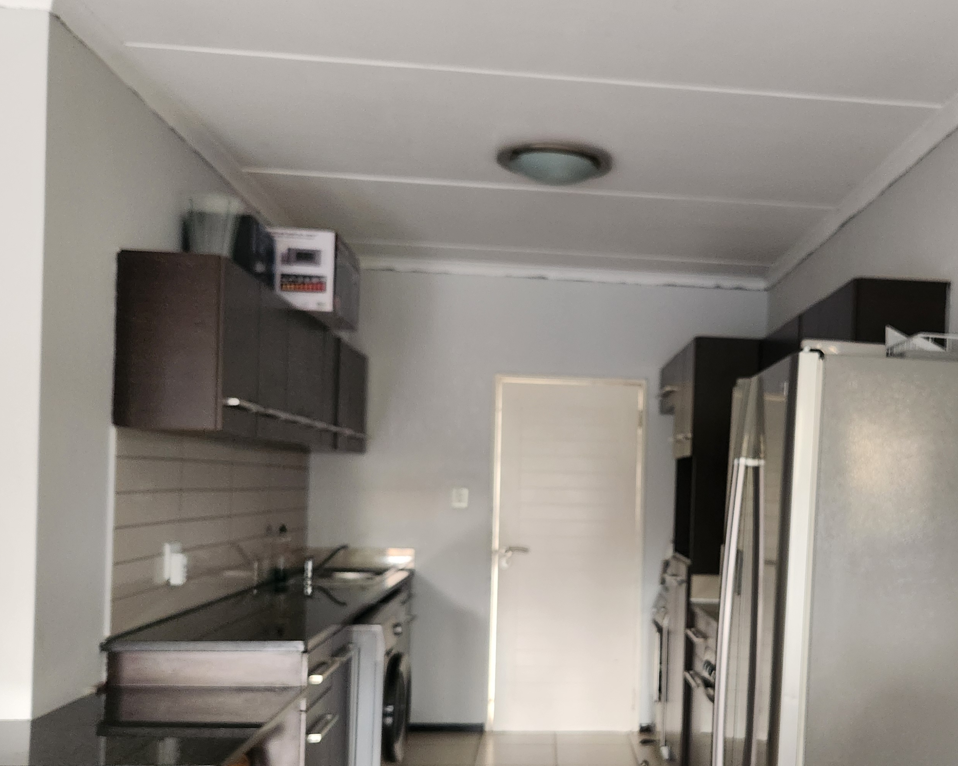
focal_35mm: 36
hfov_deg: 49.2
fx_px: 1021
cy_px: 477
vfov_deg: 40.9
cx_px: 653
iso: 800
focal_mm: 5.4
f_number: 1.8
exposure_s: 1/100
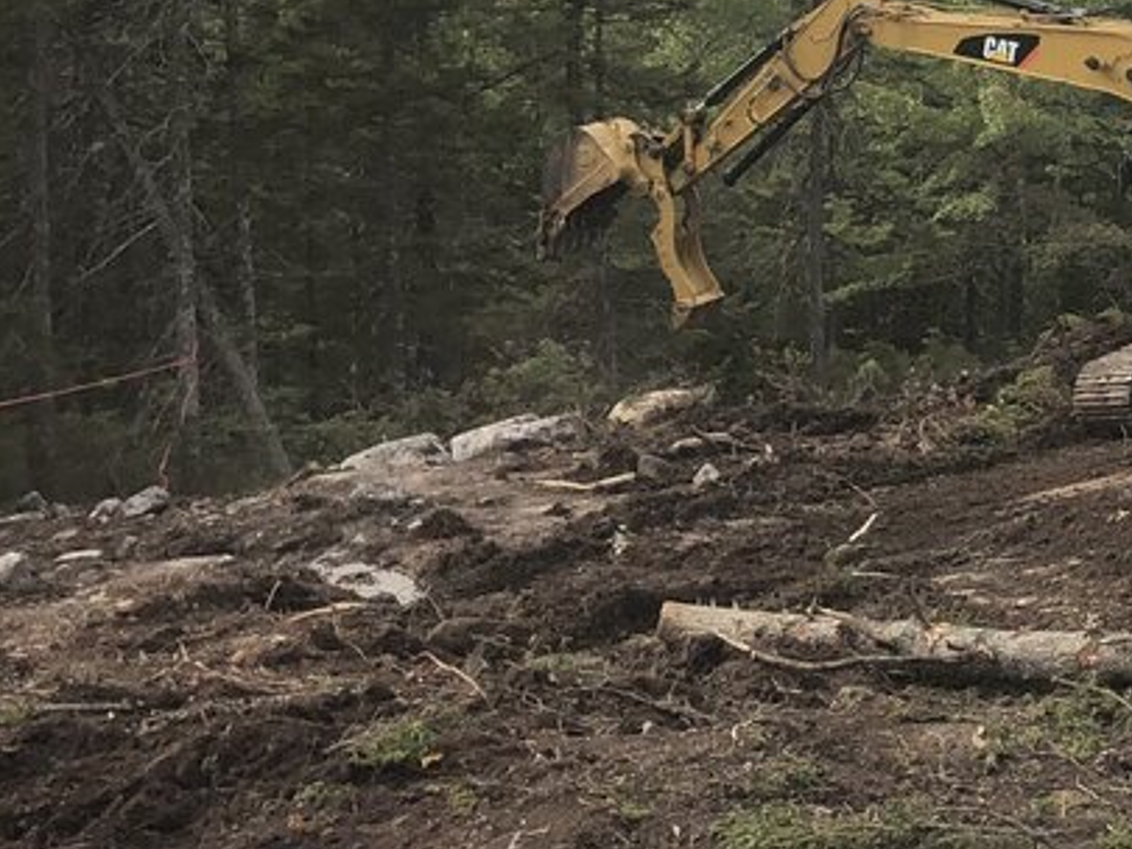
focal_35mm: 83
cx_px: 1490
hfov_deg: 21.2
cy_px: 6
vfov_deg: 17.4
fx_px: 2715
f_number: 1.8
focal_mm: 3.99
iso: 20
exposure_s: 1/1600
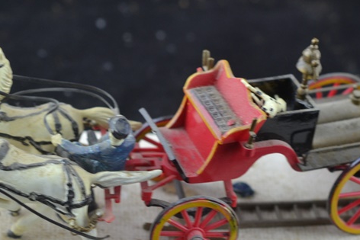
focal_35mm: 127
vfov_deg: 10.7
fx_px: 1270
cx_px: 160
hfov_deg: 16.1
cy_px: 236
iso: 400
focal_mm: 40
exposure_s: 1/60
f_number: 4
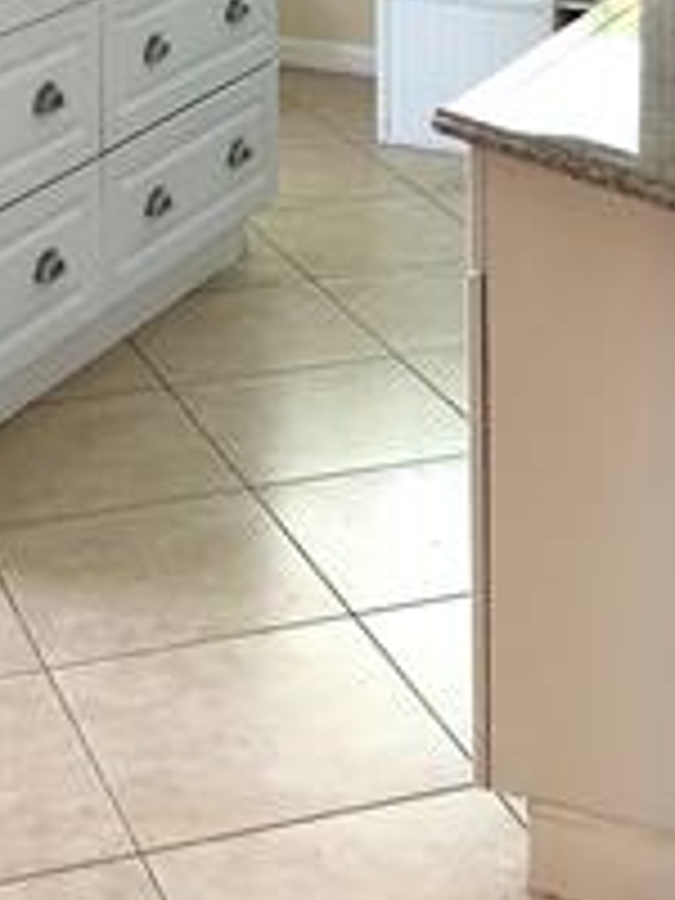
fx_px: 2184
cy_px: -270
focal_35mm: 84
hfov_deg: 17.5
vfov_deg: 21.1
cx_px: 212
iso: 32
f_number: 1.8
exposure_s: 1/30
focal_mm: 3.99
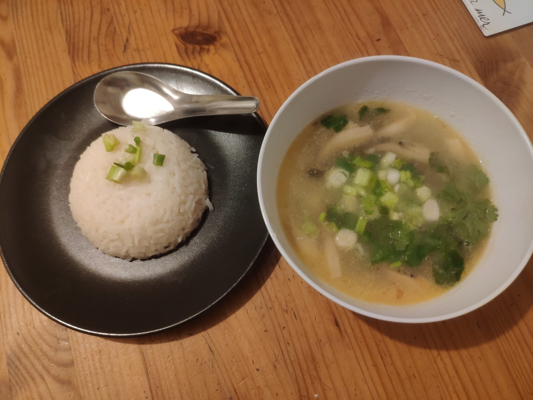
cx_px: 266
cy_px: 200
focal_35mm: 21
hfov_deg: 79.0
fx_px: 323
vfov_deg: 63.4
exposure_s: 1/25
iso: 752
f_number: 1.8
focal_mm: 4.22
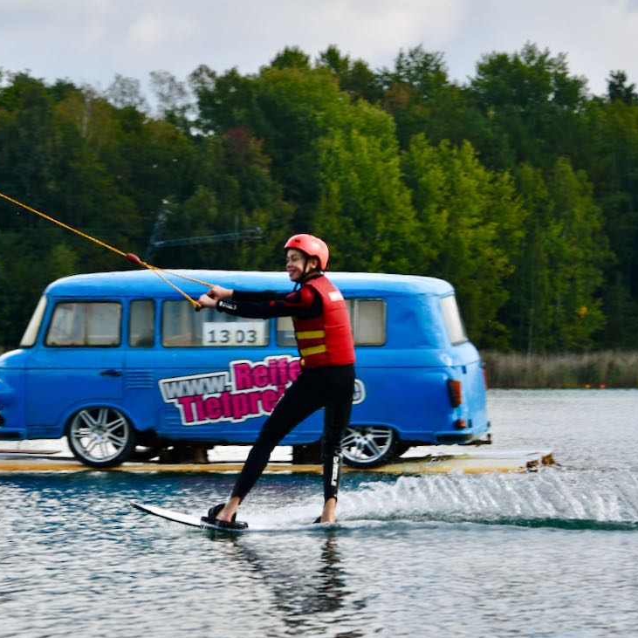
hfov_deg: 9.1
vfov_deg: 9.1
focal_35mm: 192
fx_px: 4004
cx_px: 261
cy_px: 319
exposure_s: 1/250
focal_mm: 100
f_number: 8
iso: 100
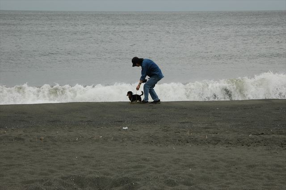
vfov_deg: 13.0
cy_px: 95
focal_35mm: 105
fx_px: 834
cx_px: 143
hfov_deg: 19.5
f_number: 9
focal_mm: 70
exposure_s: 1/320
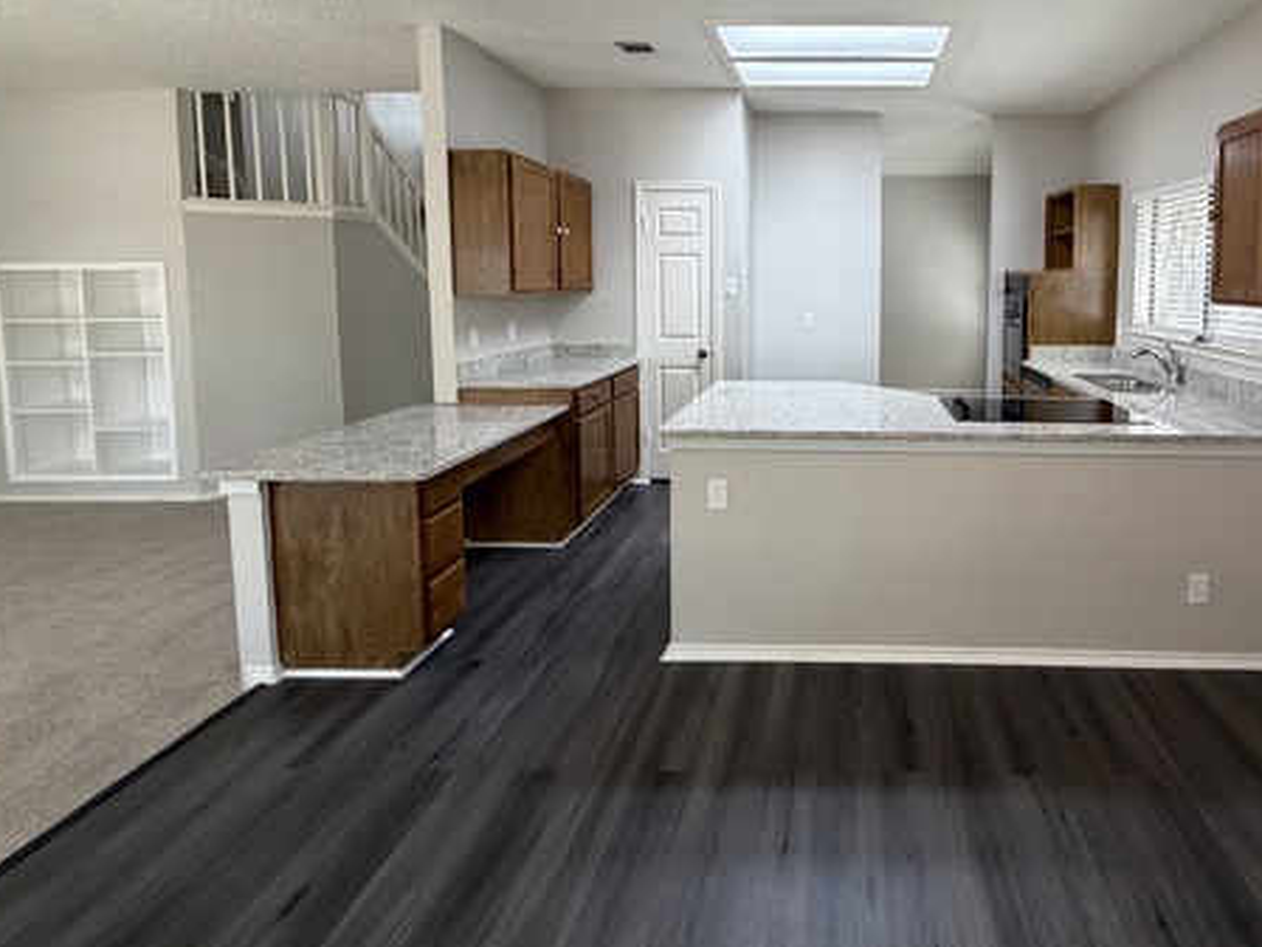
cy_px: 335
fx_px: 729
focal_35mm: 20
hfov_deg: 79.1
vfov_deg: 64.7
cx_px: 839
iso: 320
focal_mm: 2.22
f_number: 2.2
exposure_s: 1/120
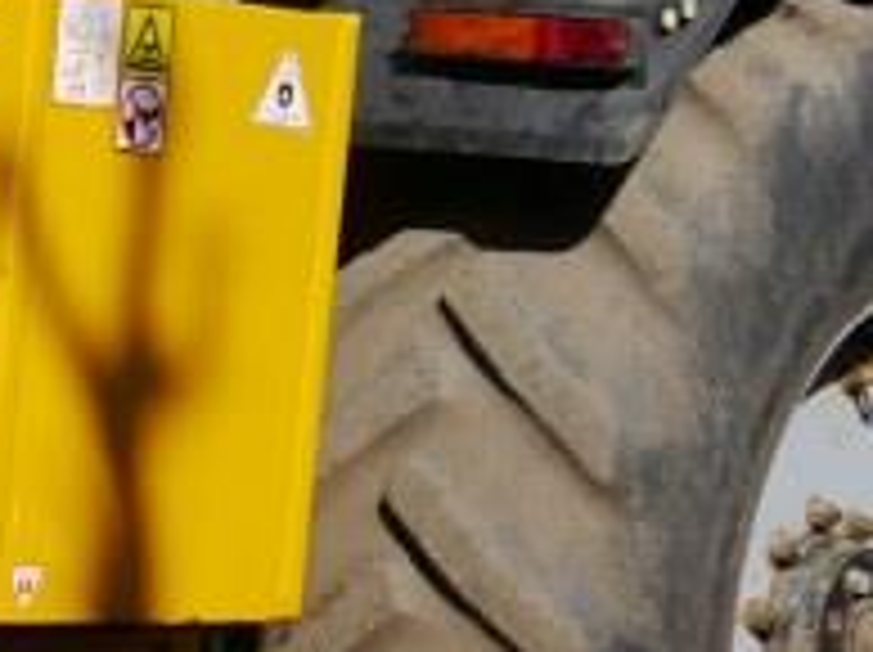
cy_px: 162
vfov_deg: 8.8
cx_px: -1354
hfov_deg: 10.0
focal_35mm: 169
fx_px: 4257
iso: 160
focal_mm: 16
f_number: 8
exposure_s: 1/400
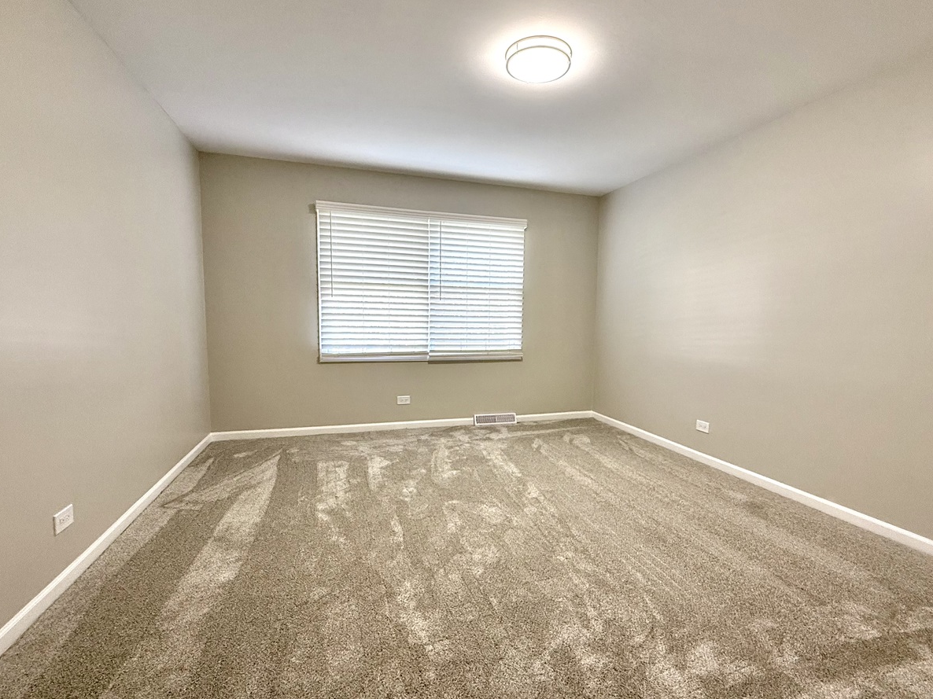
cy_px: 361
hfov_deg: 90.9
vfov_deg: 74.7
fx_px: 458
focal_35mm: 17
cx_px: 494
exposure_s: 1/120
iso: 200
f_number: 2.2
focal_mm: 2.22
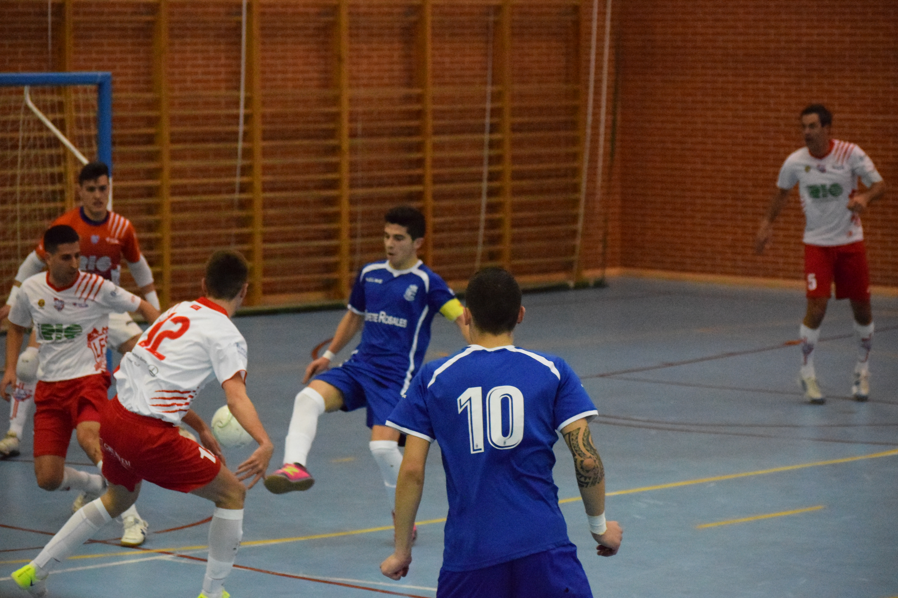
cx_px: 446
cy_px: 300
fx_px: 3242
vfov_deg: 10.5
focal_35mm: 130
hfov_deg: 15.8
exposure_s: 1/1000
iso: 12800
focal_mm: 86
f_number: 4.2
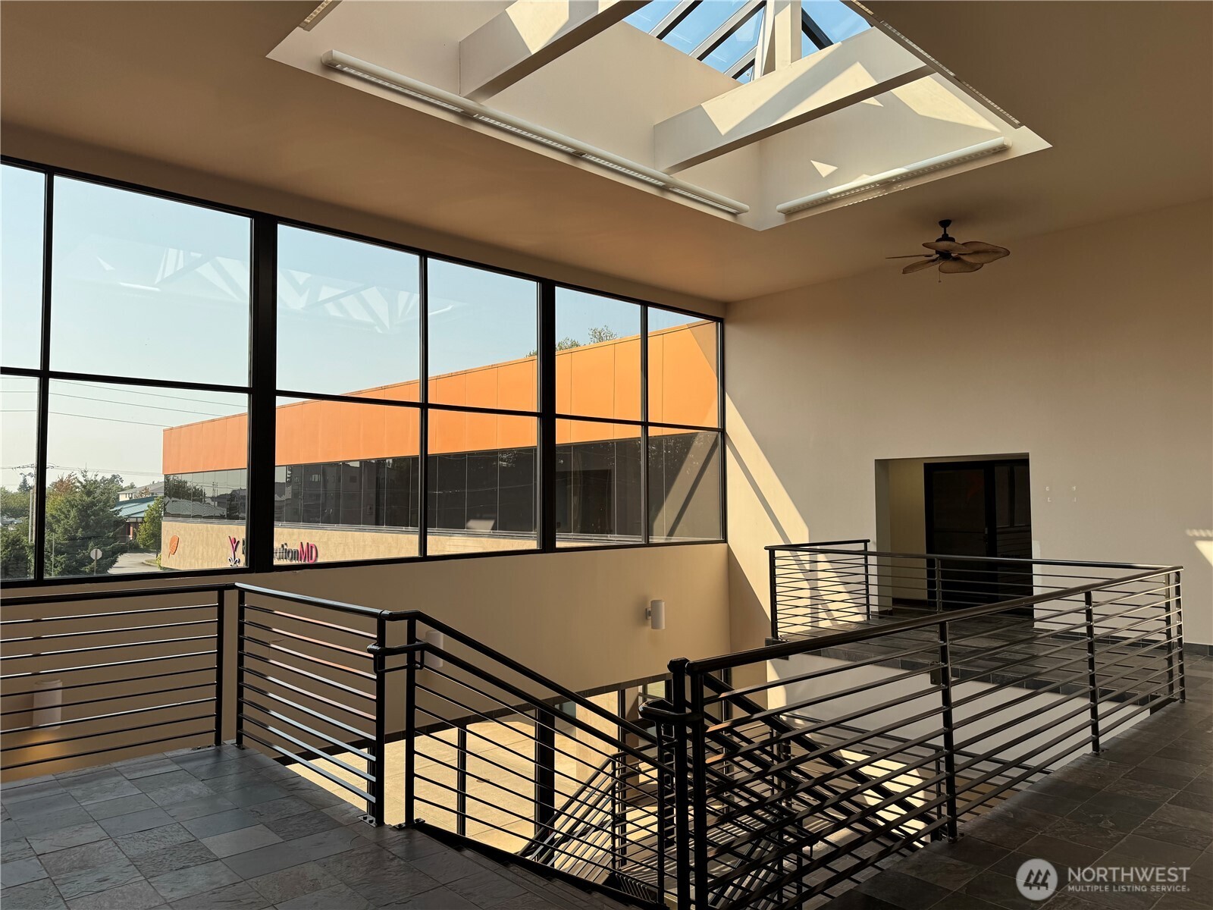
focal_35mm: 24
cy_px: 455
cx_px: 606
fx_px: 841
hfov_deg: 71.6
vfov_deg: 56.8
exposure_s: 1/1560
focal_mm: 6.76
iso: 80
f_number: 1.78
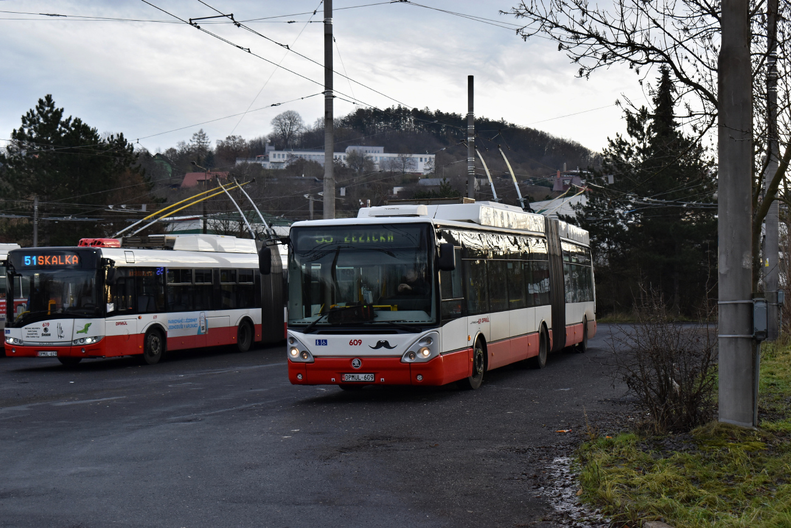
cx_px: 396
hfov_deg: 33.4
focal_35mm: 60
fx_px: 1318
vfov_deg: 22.6
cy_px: 264
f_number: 8
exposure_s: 1/250
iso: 400
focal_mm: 40
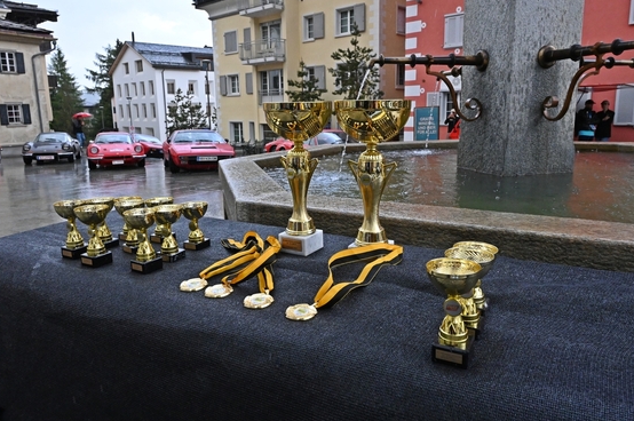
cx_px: 322
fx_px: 457
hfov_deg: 69.5
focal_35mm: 26
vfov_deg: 49.4
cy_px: 194
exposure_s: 1/500
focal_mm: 24
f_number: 11
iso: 6400
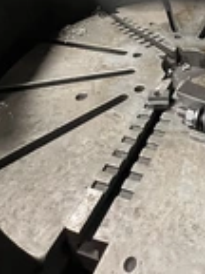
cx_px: 205
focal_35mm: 36
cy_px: -53
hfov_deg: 35.8
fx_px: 284
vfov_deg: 38.4
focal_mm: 1.57
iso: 1000
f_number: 1.8
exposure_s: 1/40
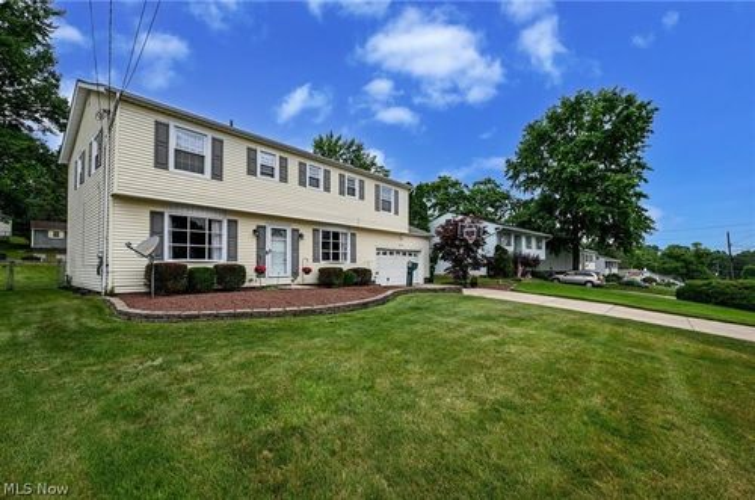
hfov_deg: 98.7
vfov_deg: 75.2
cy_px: 250
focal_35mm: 16
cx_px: 378
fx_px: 324
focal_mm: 15.5
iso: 400
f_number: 7.1
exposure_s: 1/400
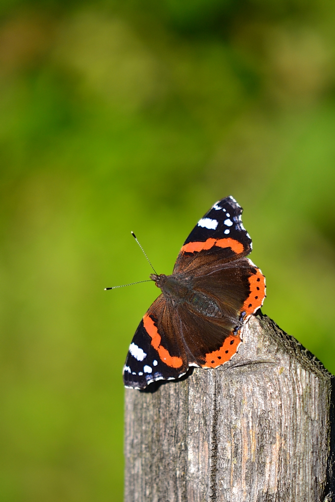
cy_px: 251
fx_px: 1779
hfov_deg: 10.8
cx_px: 168
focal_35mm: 128
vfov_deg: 16.1
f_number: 3.8
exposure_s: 1/800
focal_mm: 85
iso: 200
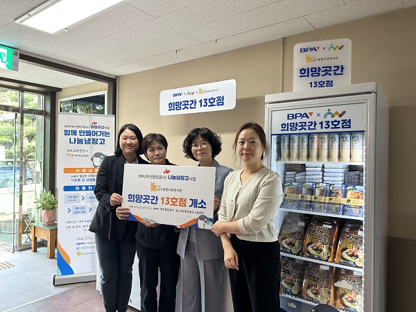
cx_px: 208
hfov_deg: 67.3
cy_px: 156
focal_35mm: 26
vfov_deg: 53.1
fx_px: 312
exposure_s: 1/120
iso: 125
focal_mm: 5.7
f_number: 1.5
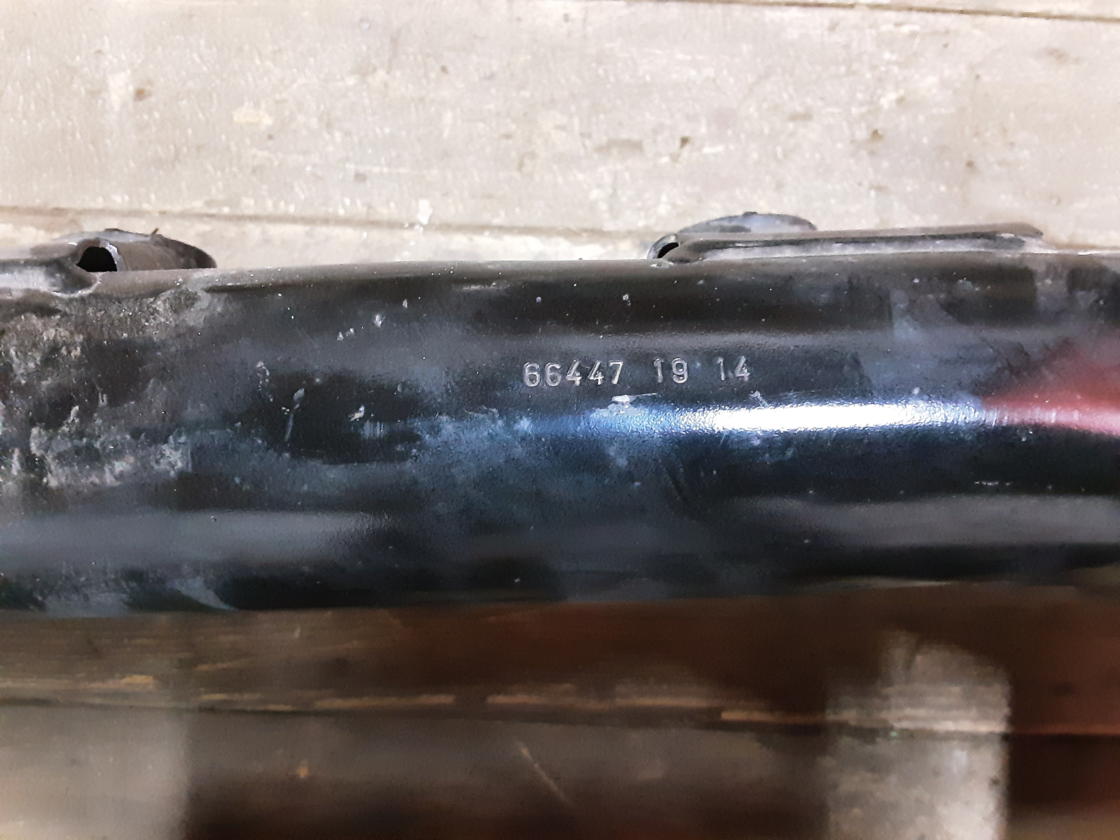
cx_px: 560
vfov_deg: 51.4
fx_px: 874
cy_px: 420
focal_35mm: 27
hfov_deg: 65.3
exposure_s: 1/10
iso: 800
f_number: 1.9
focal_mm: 2.91
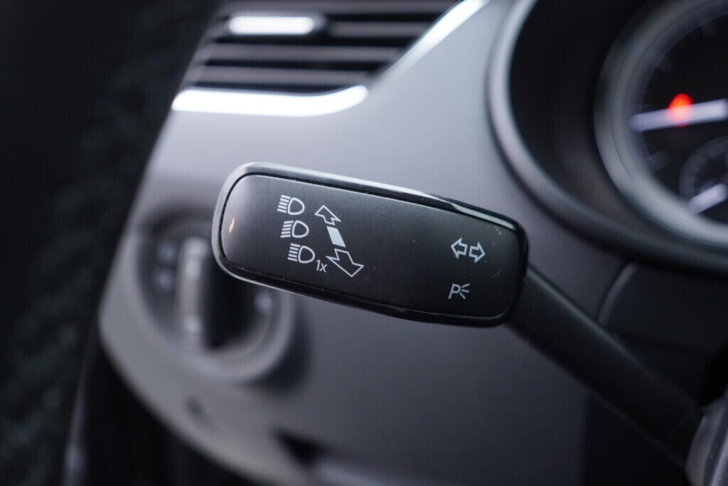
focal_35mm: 36
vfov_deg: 36.9
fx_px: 728
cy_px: 243
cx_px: 364
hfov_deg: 53.1
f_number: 2.8
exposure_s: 1/40
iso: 320
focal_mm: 24
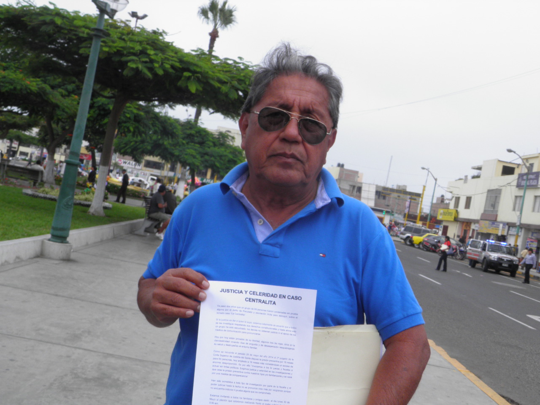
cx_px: 270
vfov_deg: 32.9
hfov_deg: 42.9
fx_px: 686
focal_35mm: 44
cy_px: 202
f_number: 6
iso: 50
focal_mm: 7.9
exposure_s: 1/200
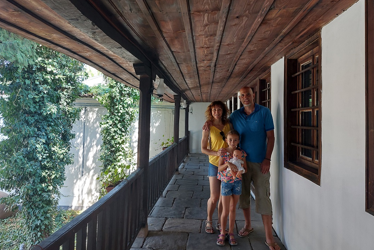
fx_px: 270
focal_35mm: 26
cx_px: 183
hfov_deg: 69.4
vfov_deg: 49.5
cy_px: 113
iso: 80
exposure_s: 1/60
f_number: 1.8
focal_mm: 5.23
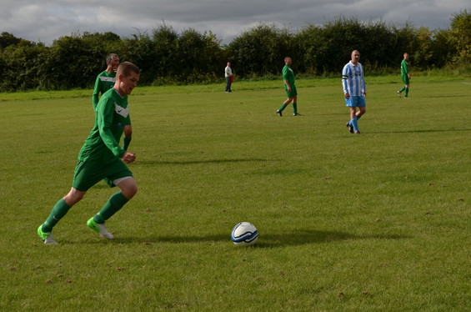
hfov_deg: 24.7
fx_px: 1077
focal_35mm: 82
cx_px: 236
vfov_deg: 16.5
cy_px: 156
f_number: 8
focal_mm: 55
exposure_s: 1/500
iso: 100
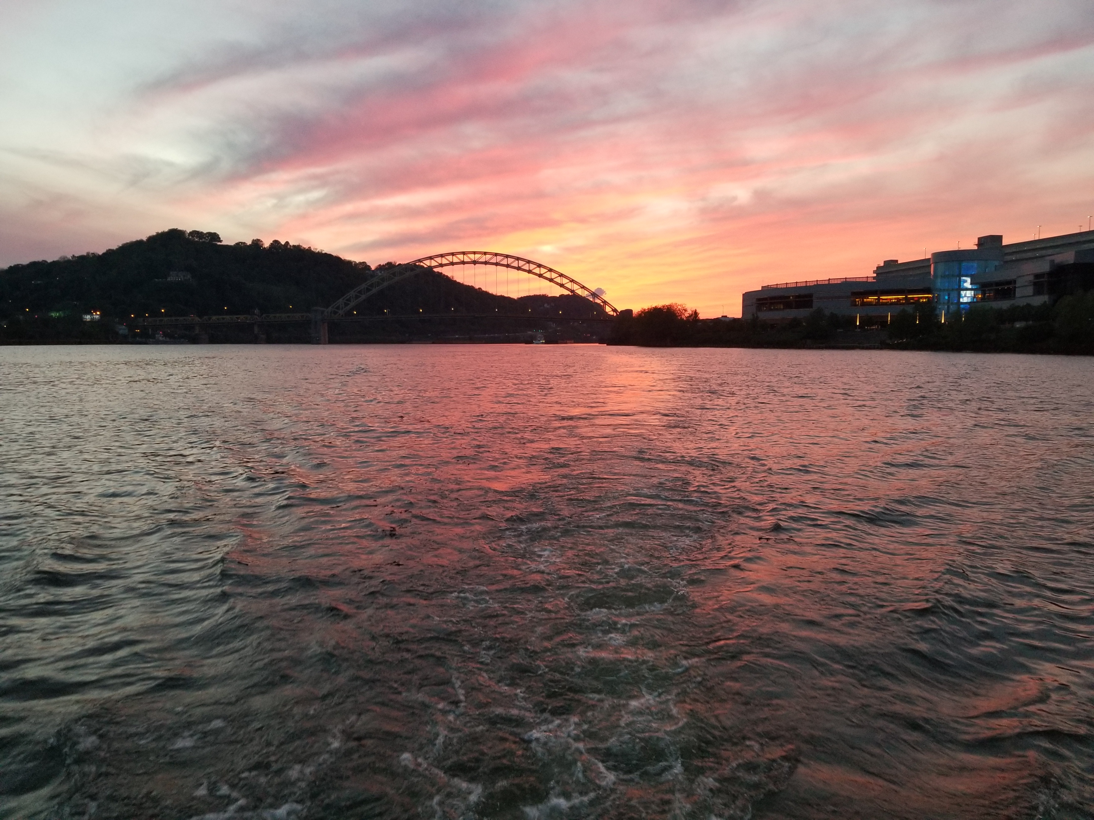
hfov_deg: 67.3
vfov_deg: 53.1
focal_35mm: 26
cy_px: 410
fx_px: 822
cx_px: 547
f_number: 1.7
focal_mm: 4.25
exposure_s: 1/60
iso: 200
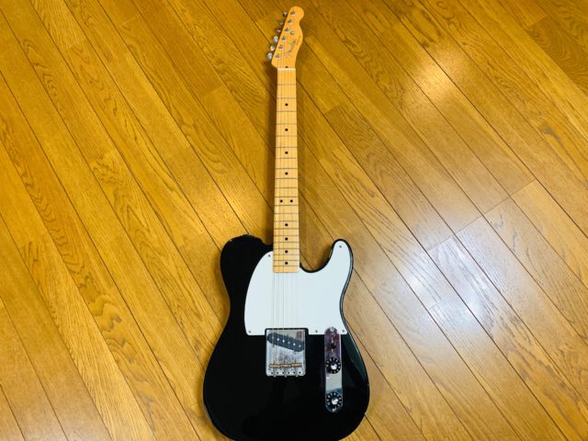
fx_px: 442
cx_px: 294
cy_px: 220
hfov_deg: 67.3
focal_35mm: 26
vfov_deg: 53.1
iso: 320
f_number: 1.8
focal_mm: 4.25
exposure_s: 1/60
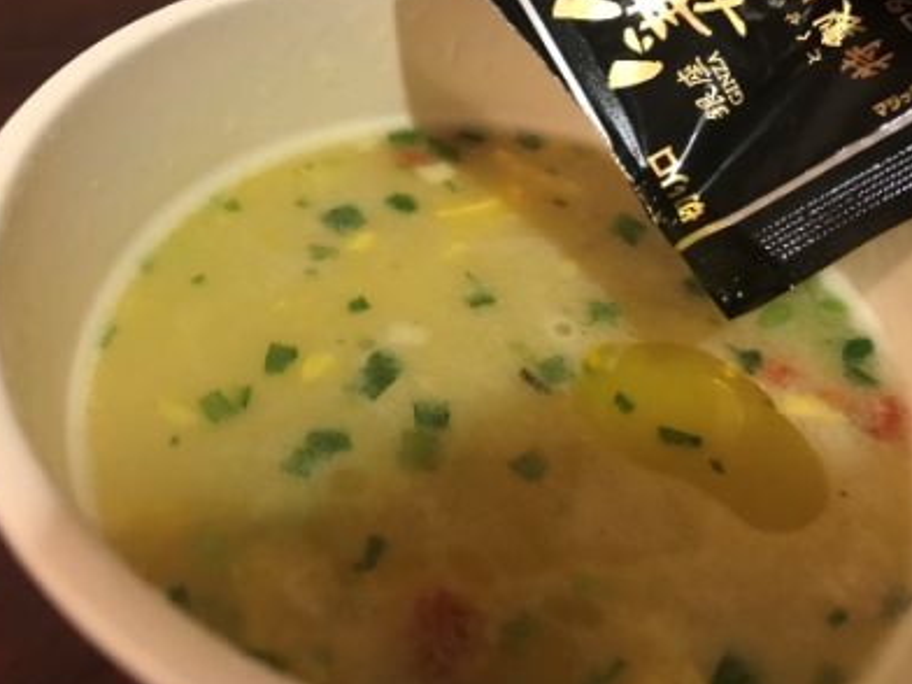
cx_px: 451
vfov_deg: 44.1
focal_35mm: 32
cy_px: 321
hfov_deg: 56.8
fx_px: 843
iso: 80
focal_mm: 3.99
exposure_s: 1/7
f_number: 1.8
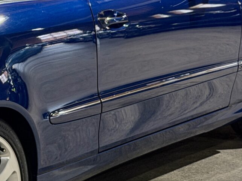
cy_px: 34
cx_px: -108
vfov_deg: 7.8
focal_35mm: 191
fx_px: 1336
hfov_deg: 10.1
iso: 320
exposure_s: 1/33
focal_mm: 6.76
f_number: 1.78
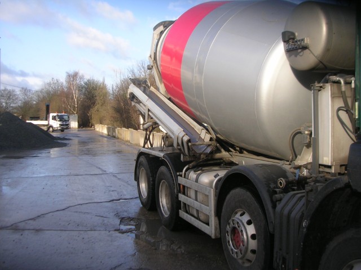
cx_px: 180
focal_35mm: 38
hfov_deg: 49.0
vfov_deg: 37.7
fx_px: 396
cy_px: 135
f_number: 2.8
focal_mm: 5.8
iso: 50
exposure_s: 1/406
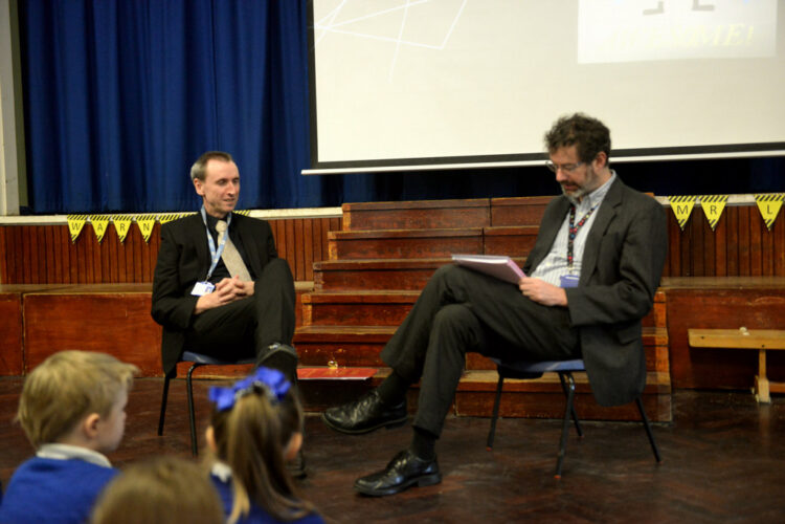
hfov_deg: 44.5
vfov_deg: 30.5
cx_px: 392
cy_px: 262
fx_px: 959
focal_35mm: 44
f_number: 2.8
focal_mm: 44
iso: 5000
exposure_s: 1/125
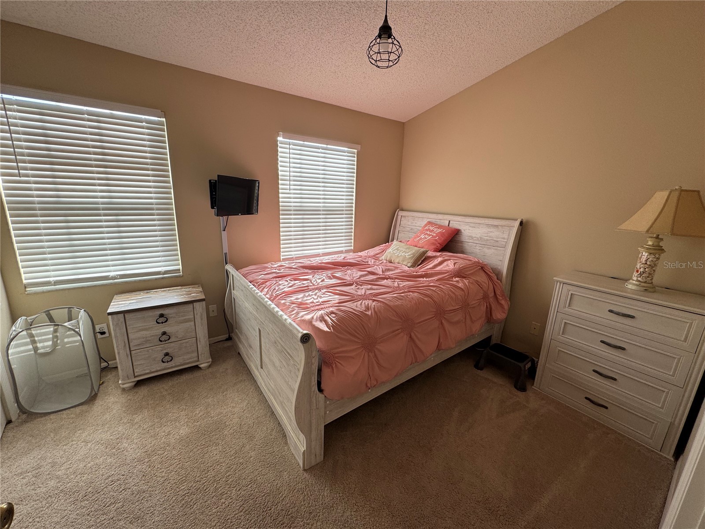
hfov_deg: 102.1
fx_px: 285
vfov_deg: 85.7
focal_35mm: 14
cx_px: 352
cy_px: 264
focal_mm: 2.22
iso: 40
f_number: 2.2
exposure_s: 1/99
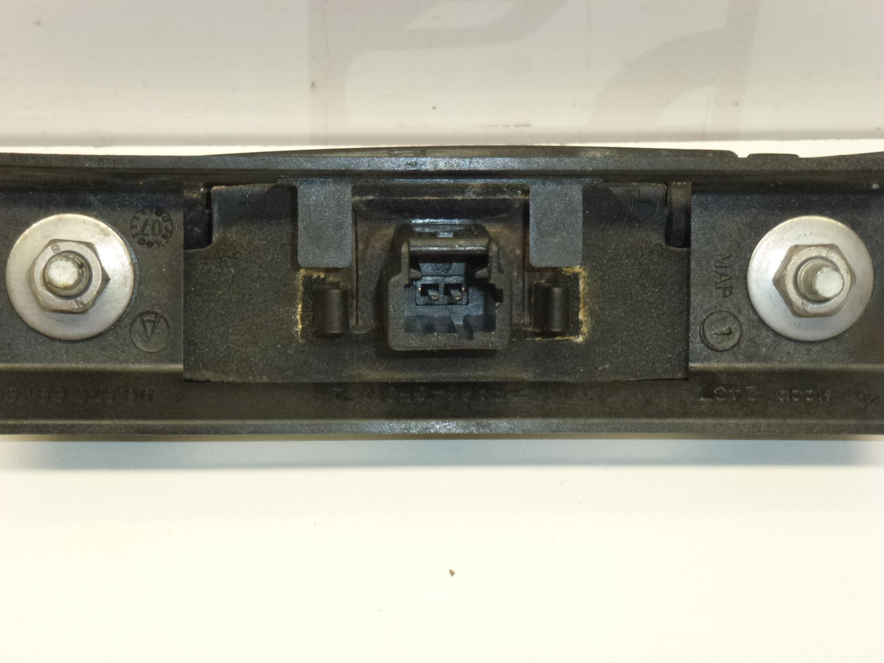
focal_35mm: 113
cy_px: 332
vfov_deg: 13.1
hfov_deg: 17.4
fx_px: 2886
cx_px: 442
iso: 400
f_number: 5.1
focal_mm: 20.2
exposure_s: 1/60
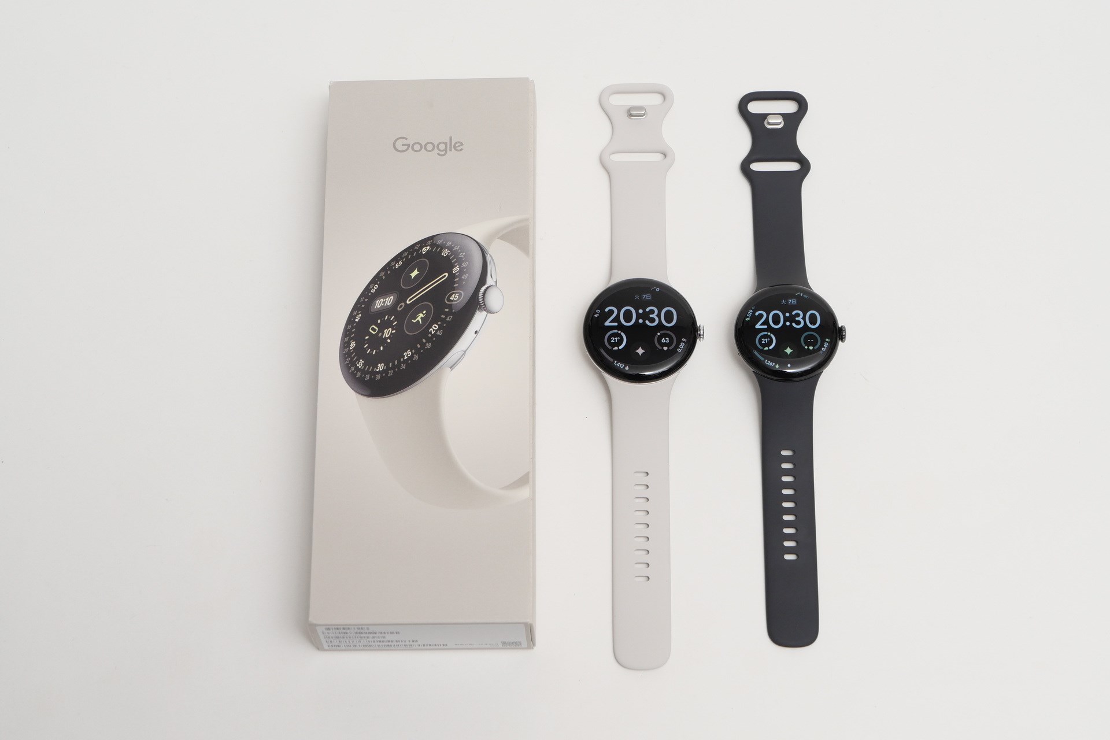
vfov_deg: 18.4
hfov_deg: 27.3
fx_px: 2281
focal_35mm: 74
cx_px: 555
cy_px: 370
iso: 400
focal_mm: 36
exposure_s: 1/30
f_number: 7.1
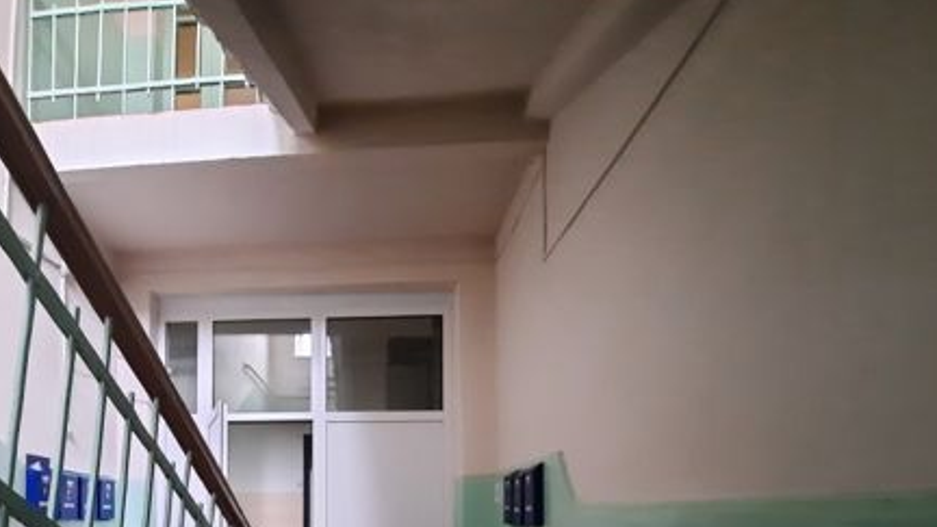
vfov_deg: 46.7
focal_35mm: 21
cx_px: 338
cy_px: 501
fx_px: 522
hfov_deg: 81.9
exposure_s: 1/25
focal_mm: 1.74
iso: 500
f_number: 2.2
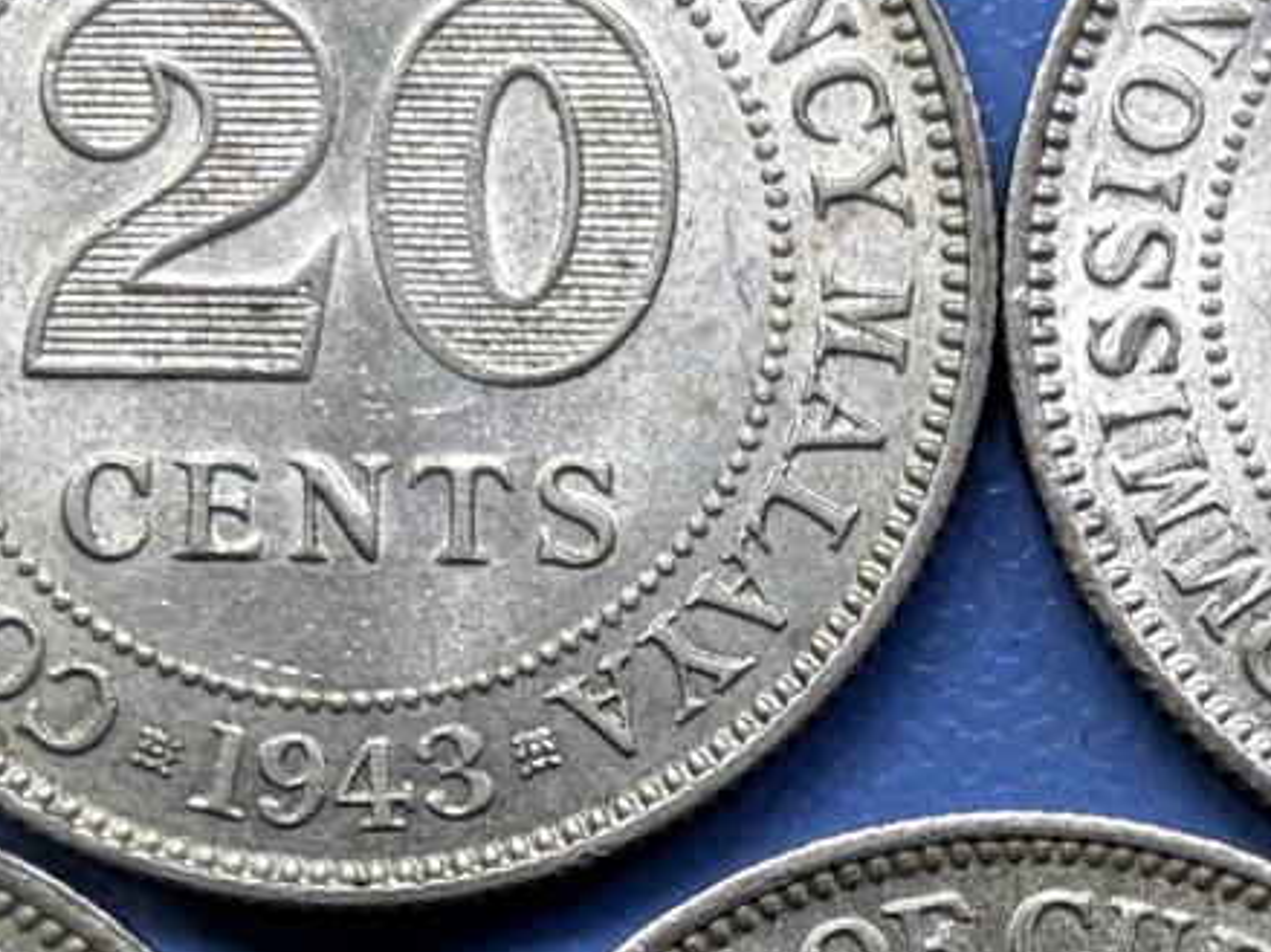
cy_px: 897
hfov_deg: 23.2
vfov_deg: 17.4
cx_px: 1031
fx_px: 3047
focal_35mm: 83
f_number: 1.6
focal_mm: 5.96
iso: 50
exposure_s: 1/122
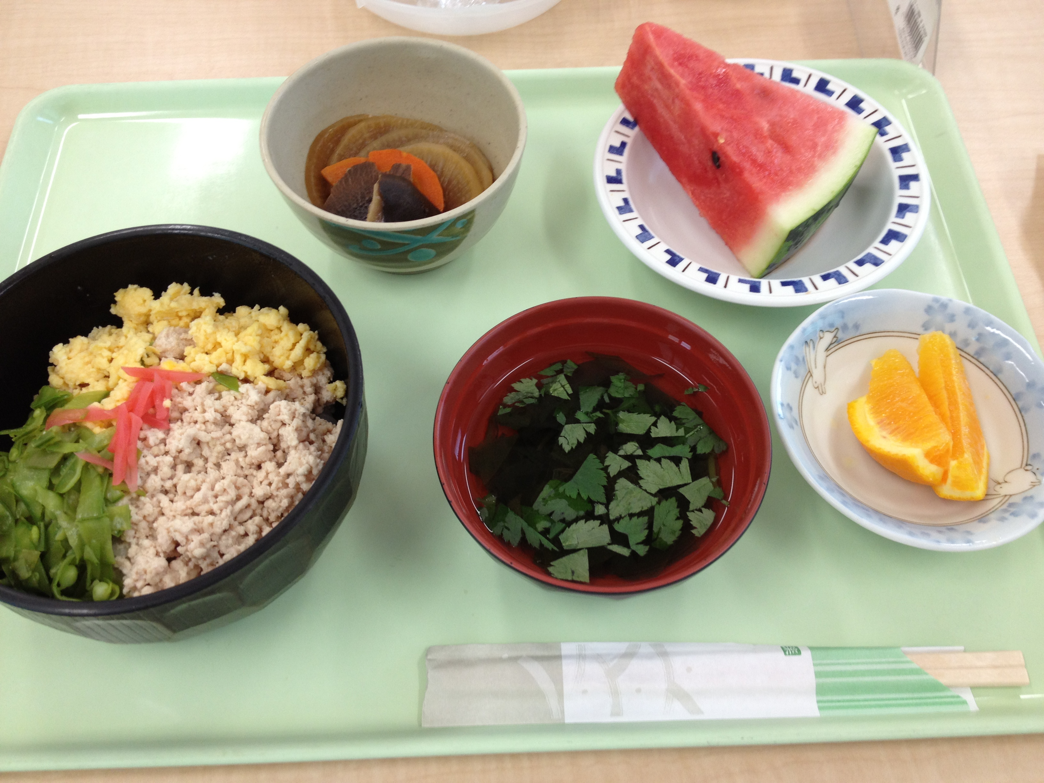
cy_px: 392
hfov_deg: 52.6
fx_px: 1056
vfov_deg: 40.7
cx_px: 522
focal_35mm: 35
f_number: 2.4
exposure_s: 1/40
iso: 80
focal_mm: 4.28
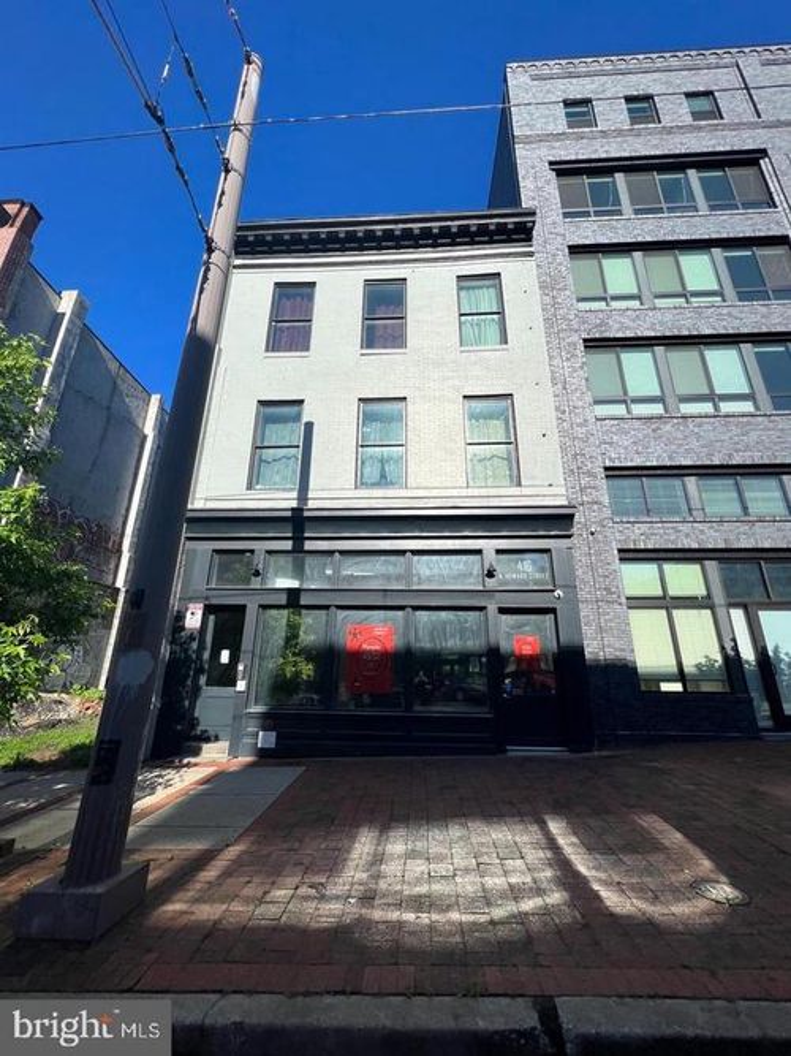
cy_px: 528
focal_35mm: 13
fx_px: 396
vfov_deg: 106.2
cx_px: 396
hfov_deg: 89.9
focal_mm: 1.57
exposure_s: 1/2597
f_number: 1.8
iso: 32
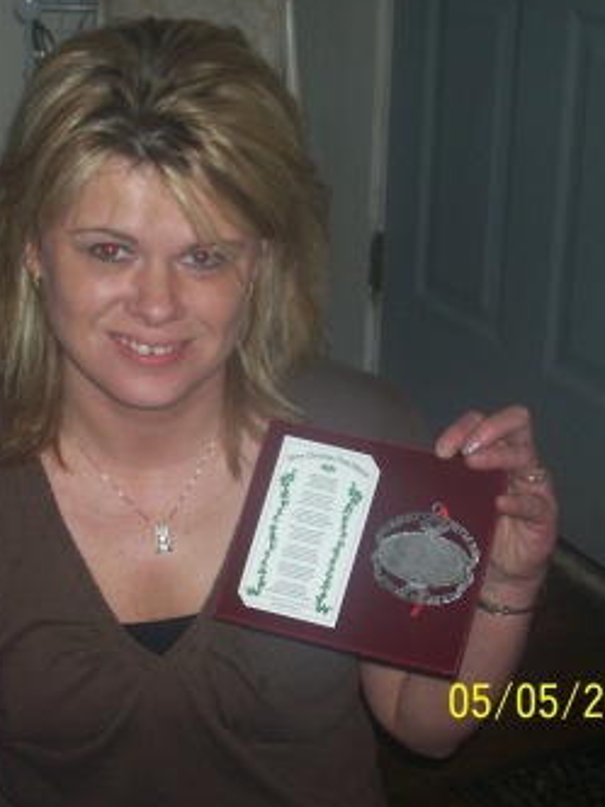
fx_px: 2051
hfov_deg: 16.7
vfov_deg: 22.3
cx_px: 180
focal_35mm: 88
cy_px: 400
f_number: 3.6
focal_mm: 10.8
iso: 80
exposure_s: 1/78.4
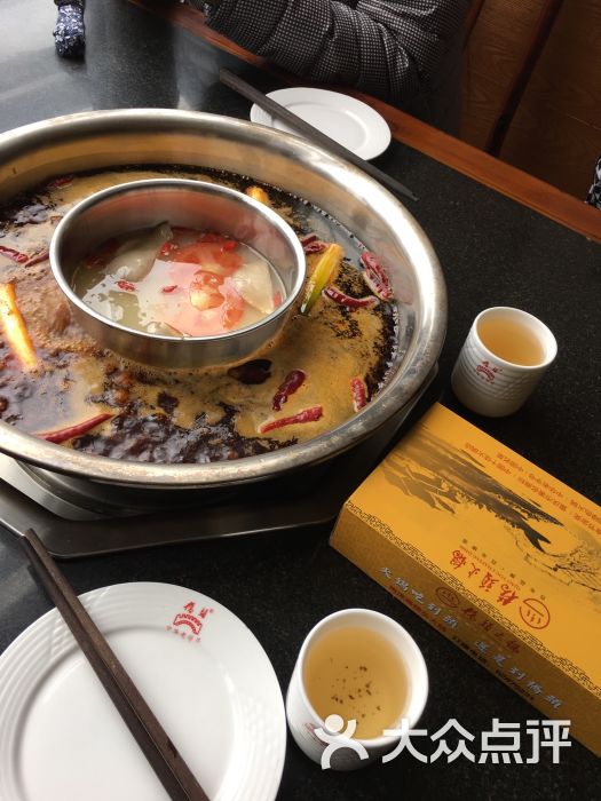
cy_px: 400
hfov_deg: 48.2
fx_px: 671
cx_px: 300
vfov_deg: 61.7
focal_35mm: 29
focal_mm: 4.15
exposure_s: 1/50
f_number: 2.2
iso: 32
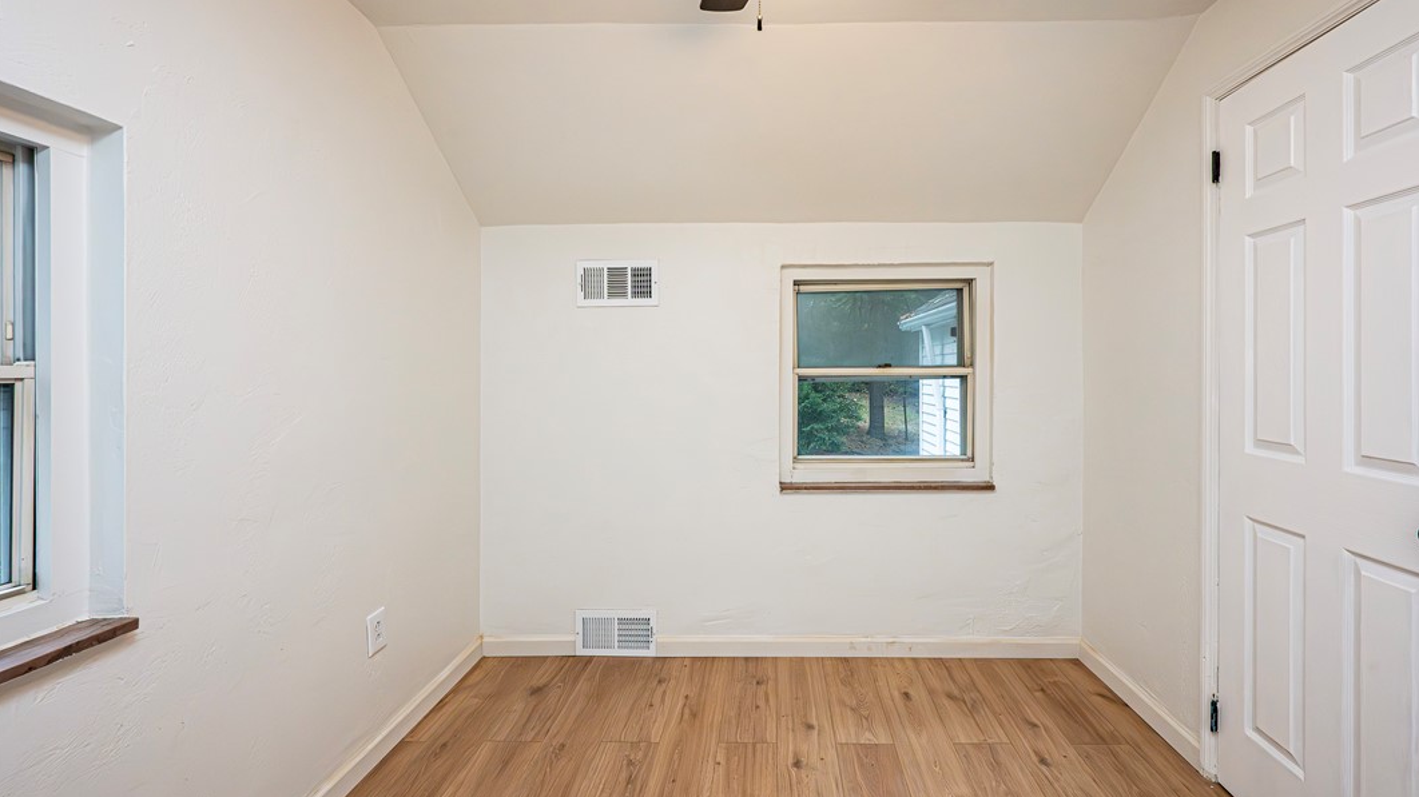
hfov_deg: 103.0
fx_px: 564
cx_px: 718
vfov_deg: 70.4
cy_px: 365
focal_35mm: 15
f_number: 8
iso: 6400
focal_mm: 14
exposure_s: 1/160
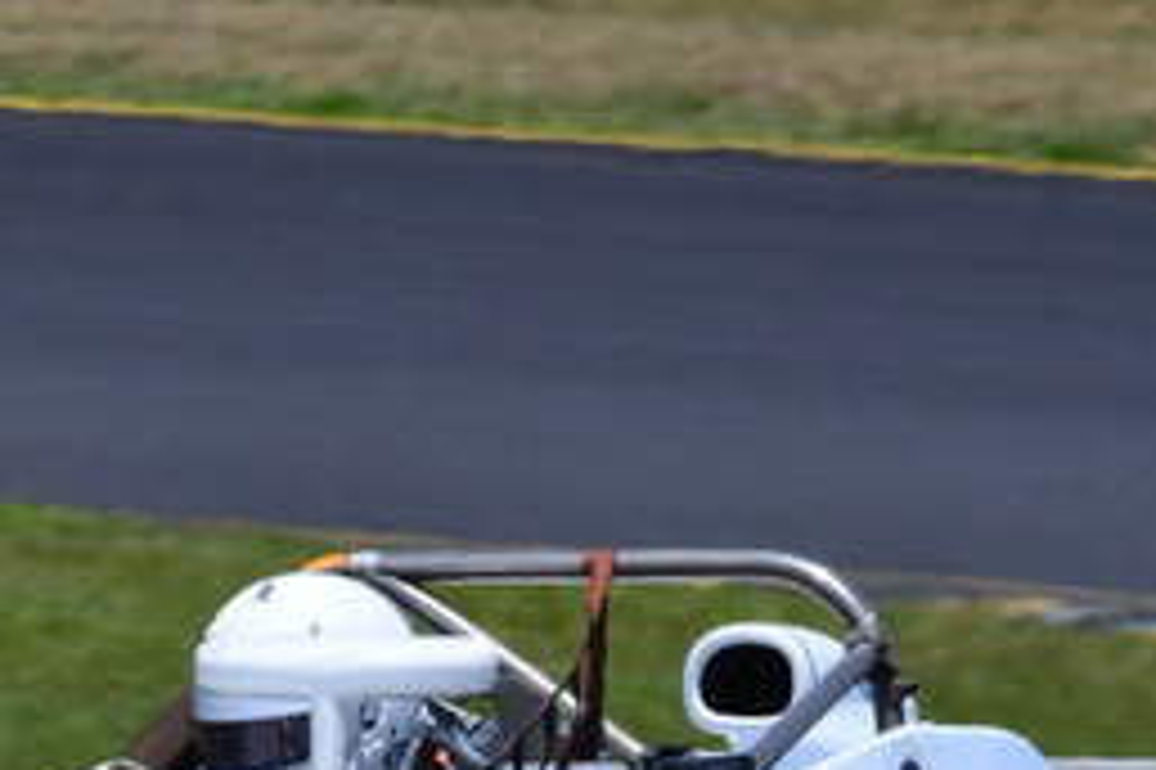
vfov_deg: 0.9
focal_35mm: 1590
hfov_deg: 1.3
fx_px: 51022
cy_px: 518
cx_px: 252
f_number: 14
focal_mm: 340
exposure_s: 1/640
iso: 400
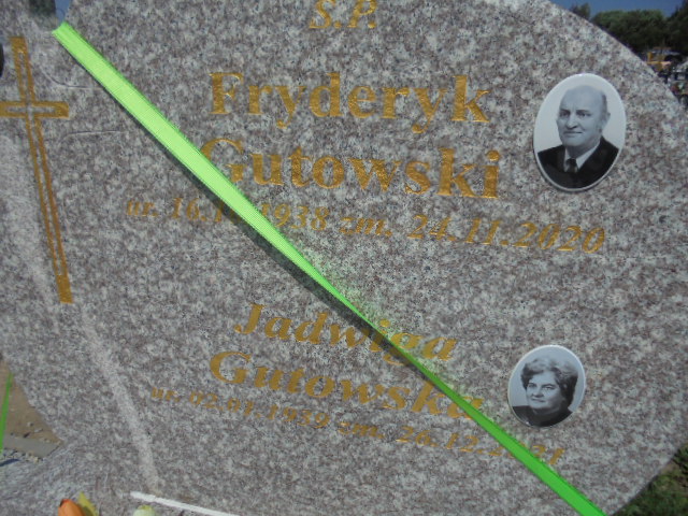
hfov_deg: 67.3
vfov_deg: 53.1
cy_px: 258
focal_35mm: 26
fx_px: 517
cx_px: 344
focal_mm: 4.6
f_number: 11.5
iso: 100
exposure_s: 1/320
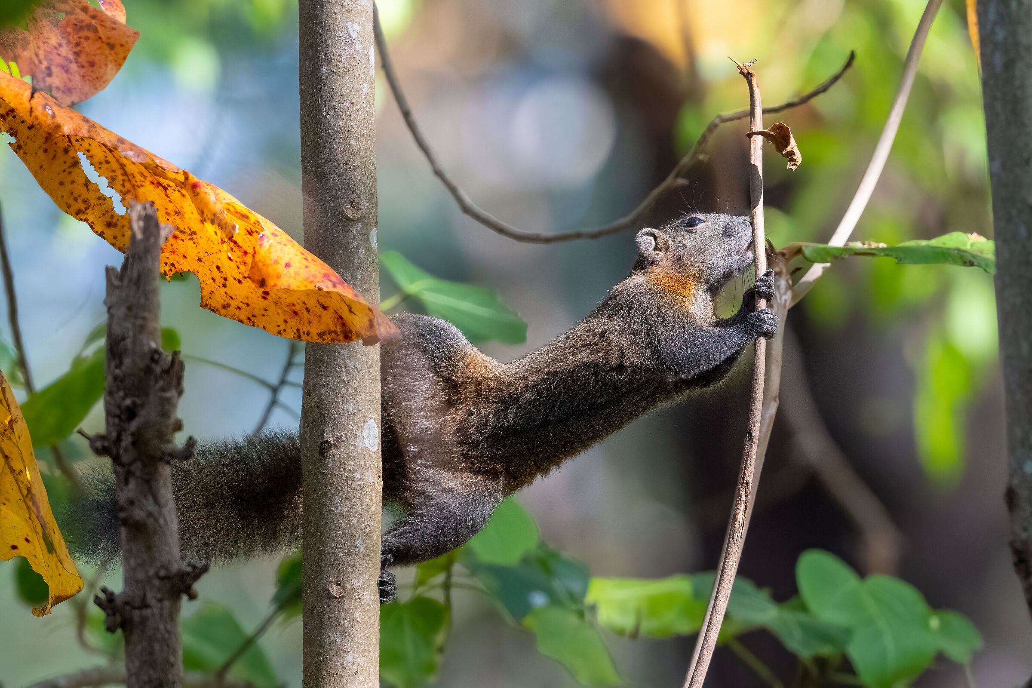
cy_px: 344
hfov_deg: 2.3
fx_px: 25798
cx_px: 516
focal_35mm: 900
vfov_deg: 1.5
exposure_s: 1/1000
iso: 5000
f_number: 8
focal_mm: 600
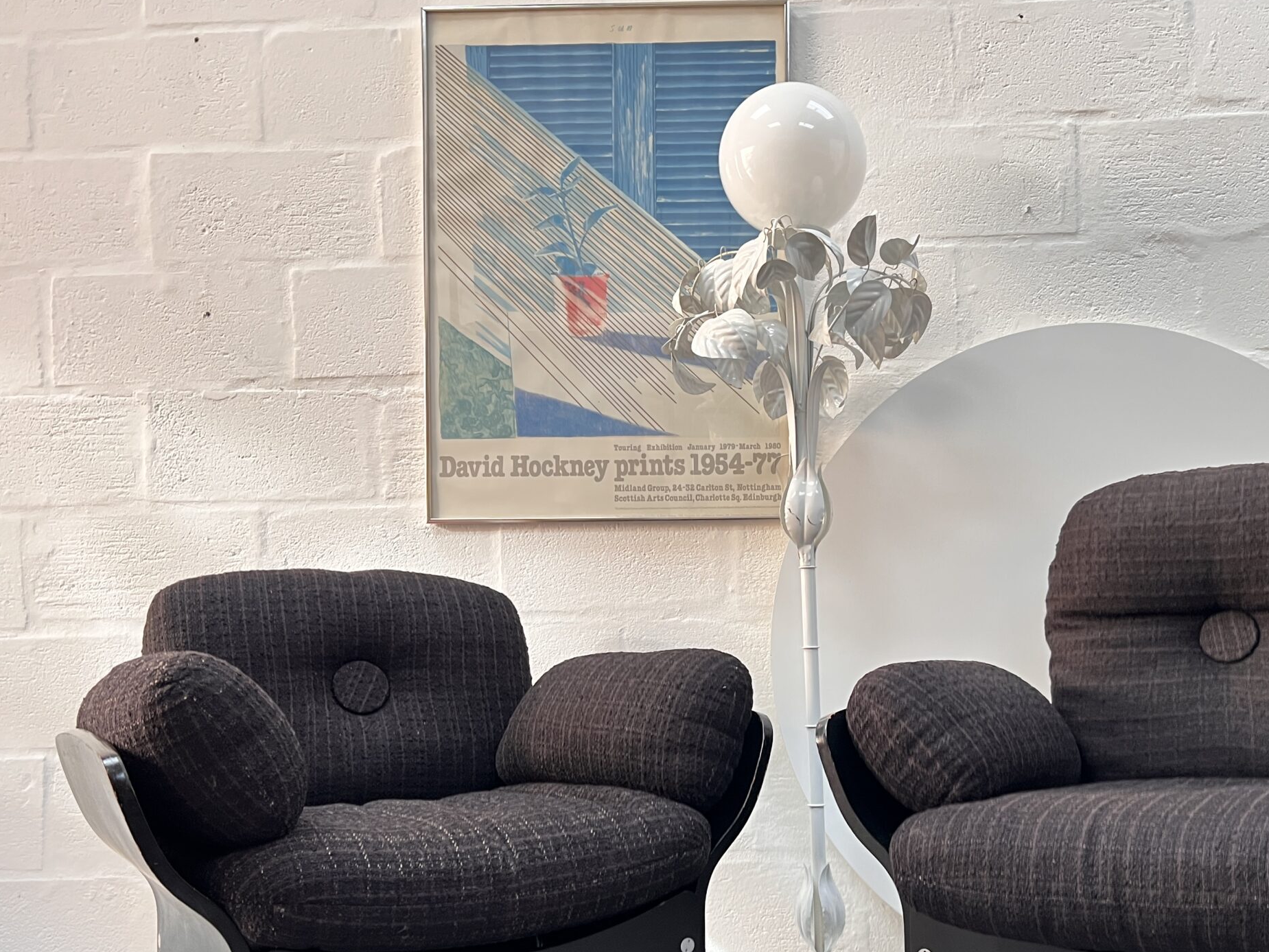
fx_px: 1320
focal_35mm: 36
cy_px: 618
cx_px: 800
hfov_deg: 50.8
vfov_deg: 39.3
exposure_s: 1/60
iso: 160
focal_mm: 5.7
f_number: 1.5
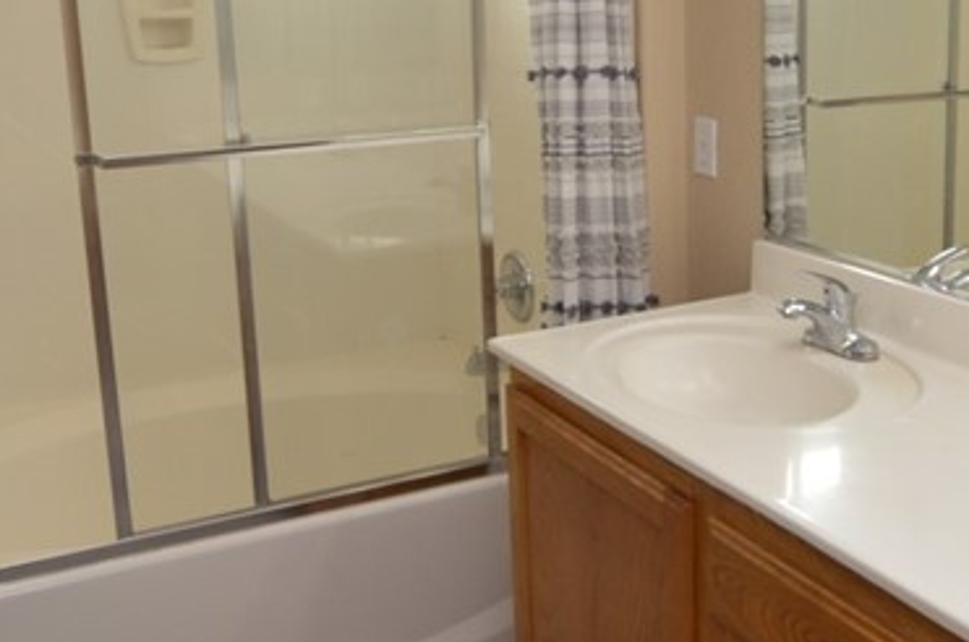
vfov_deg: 30.3
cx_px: 620
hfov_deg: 44.1
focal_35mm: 44
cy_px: 251
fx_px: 1182
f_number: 5.6
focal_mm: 10
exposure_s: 1/125
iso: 400
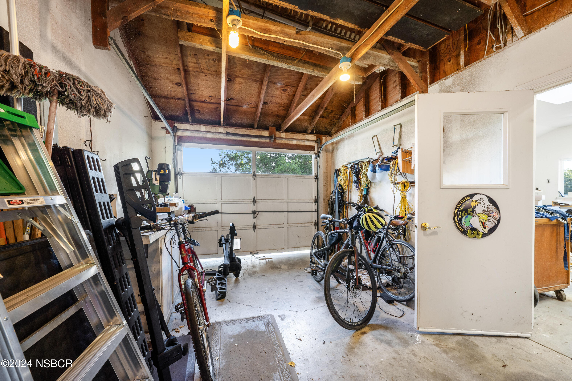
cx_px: 286
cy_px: 190
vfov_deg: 85.4
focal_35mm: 13
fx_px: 207
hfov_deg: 108.3
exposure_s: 1/13
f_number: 8
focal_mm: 13
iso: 400
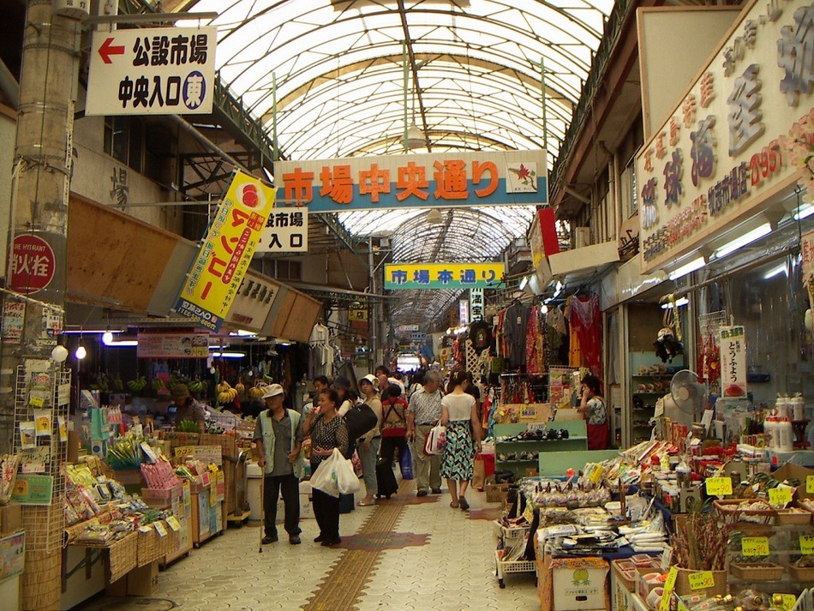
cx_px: 407
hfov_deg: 51.3
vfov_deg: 39.7
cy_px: 306
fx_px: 847
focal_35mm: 36
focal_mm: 4.7
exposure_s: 1/80
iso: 50
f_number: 2.8
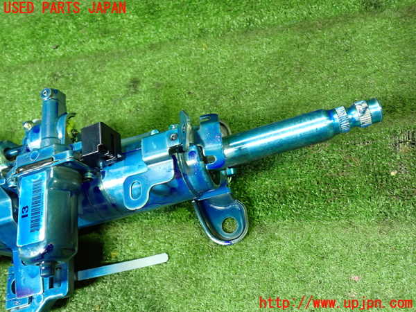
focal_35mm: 30
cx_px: 208
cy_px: 156
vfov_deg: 46.8
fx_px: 361
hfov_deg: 60.0
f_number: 2.3
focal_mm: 5.4
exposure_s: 1/30
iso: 400
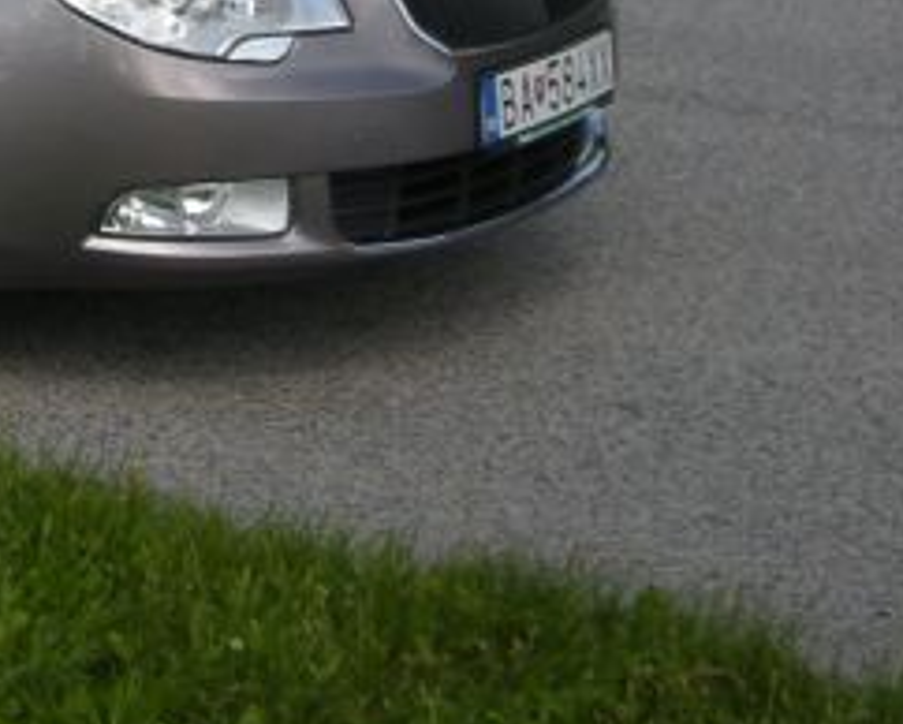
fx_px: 3397
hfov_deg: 14.4
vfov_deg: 11.6
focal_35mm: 127
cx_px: -325
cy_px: -360
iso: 64
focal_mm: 5.7
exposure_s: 1/185
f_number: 5.7
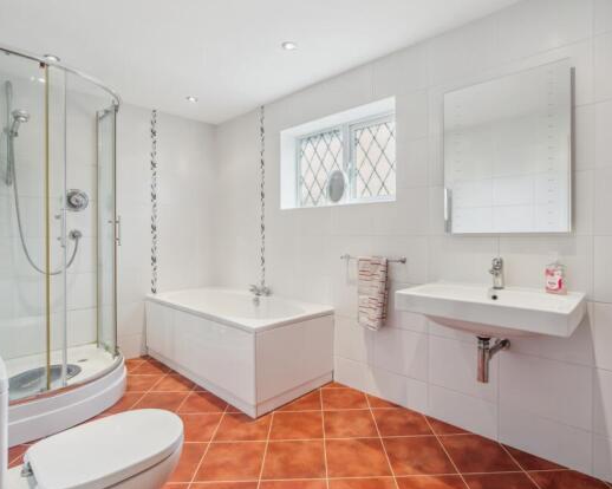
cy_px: 239
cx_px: 321
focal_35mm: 19
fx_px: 344
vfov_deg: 70.8
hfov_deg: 83.2
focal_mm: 16
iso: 640
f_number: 5.6
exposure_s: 1/20
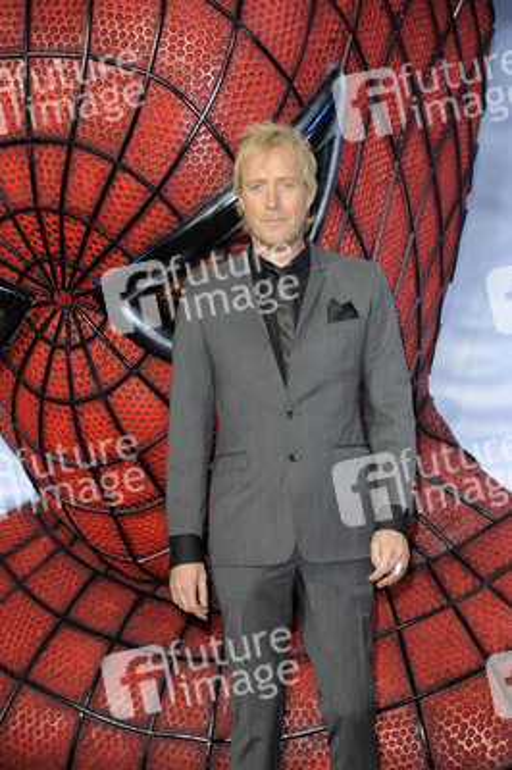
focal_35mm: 116
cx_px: 256
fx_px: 2479
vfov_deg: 17.7
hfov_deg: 11.8
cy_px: 385
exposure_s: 1/160
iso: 640
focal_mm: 116
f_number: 5.6
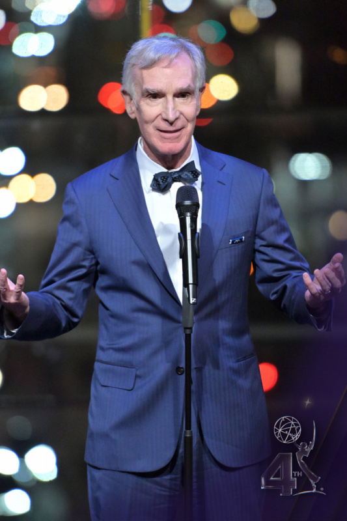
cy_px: 260
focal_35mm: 300
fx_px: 4339
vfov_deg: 6.9
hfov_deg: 4.6
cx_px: 174
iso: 4000
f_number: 2.8
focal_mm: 200
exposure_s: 1/400
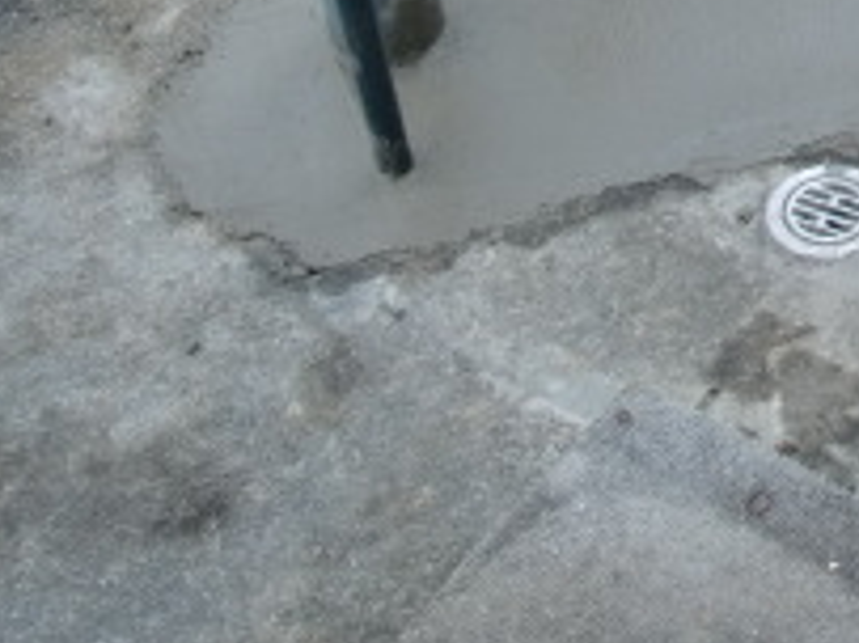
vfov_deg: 11.8
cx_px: 1181
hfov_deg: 15.5
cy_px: -305
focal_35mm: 120
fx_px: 2976
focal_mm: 6.66
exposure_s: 1/200
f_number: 3.9
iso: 64
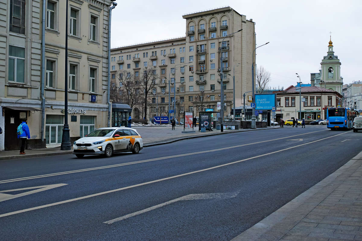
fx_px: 452
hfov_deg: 43.6
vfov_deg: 29.9
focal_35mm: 45
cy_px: 120
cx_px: 181
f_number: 4
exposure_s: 1/125
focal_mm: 30
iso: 100
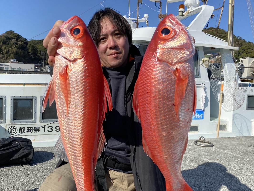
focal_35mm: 31
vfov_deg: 45.4
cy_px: 98
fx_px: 227
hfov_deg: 58.1
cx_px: 107
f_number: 1.8
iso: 32
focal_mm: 4.25
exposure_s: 1/3610
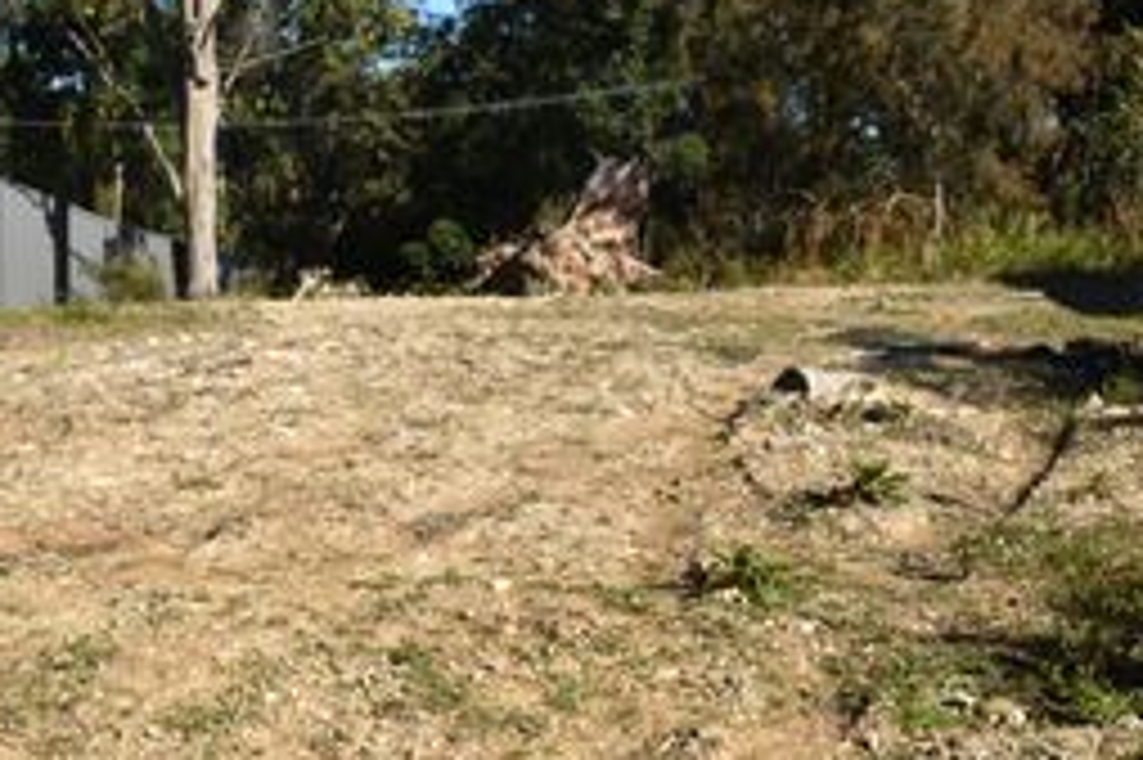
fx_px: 1586
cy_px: 353
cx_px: 338
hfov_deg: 38.9
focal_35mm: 50
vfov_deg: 27.0
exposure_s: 1/500
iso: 200
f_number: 8
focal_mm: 18
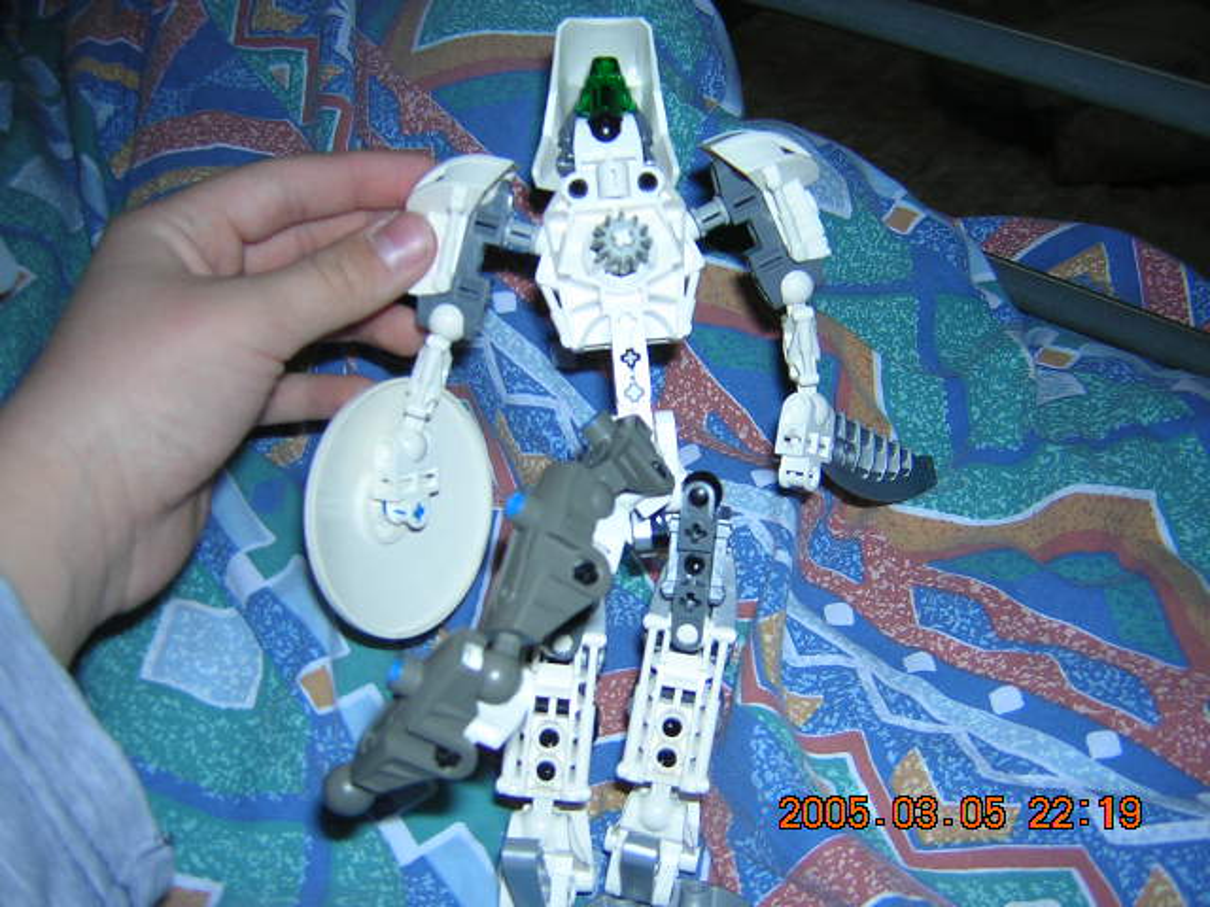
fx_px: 1258
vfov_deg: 39.7
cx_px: 605
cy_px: 454
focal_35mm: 36
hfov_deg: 51.4
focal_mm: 4.7
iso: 100
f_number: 2.6
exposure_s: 1/60.1
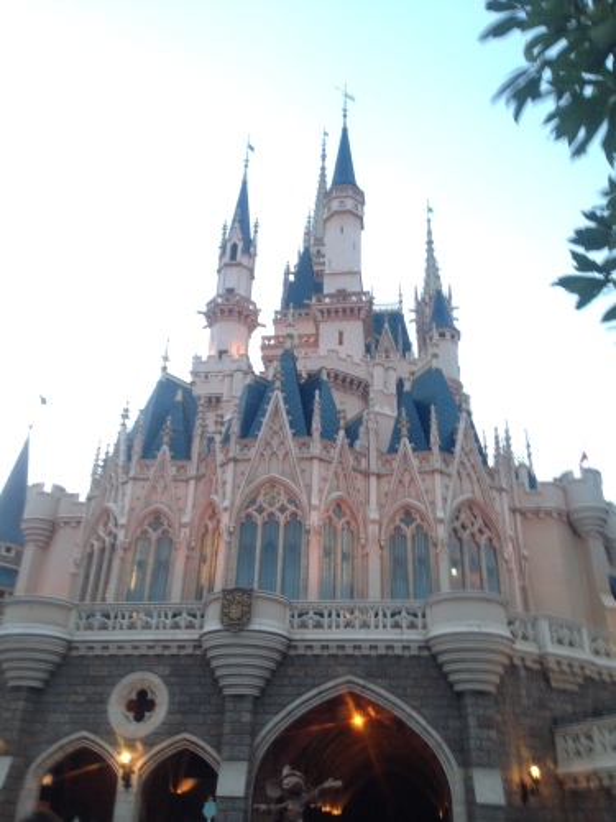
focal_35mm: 33
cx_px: 308
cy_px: 411
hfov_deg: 42.9
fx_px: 783
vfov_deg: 55.4
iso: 80
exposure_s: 1/20
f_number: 2.4
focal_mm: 4.12
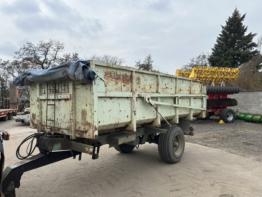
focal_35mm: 26
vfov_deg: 53.1
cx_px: 131
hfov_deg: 67.3
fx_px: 197
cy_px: 98
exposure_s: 1/4115
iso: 50
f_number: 1.5
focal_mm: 5.7
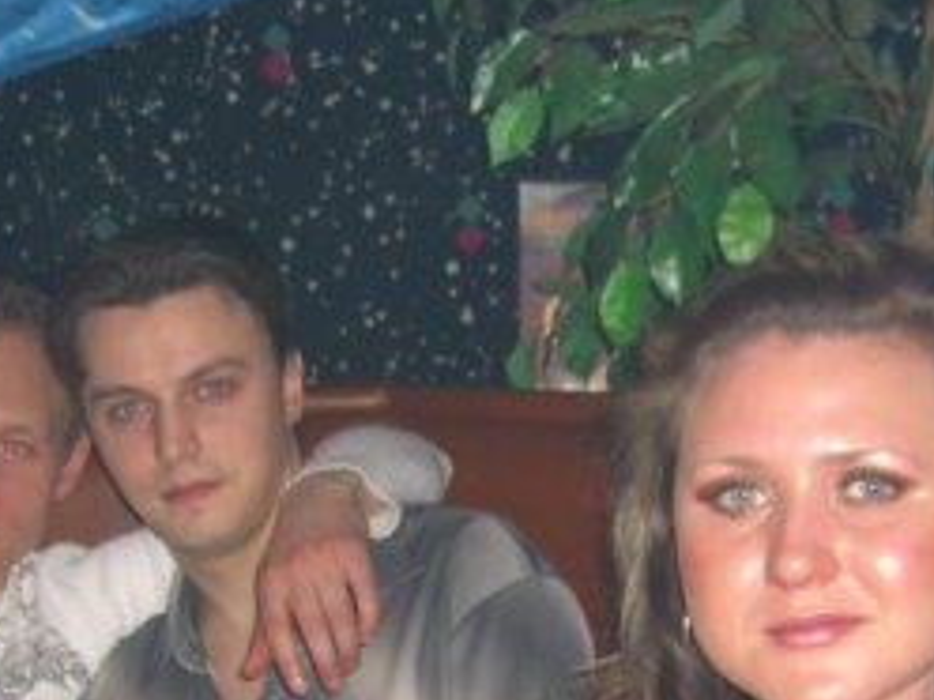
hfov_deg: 21.3
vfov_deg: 15.6
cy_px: 772
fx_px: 2482
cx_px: 471
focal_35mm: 92
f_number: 2.8
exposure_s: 1/60
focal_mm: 7.9
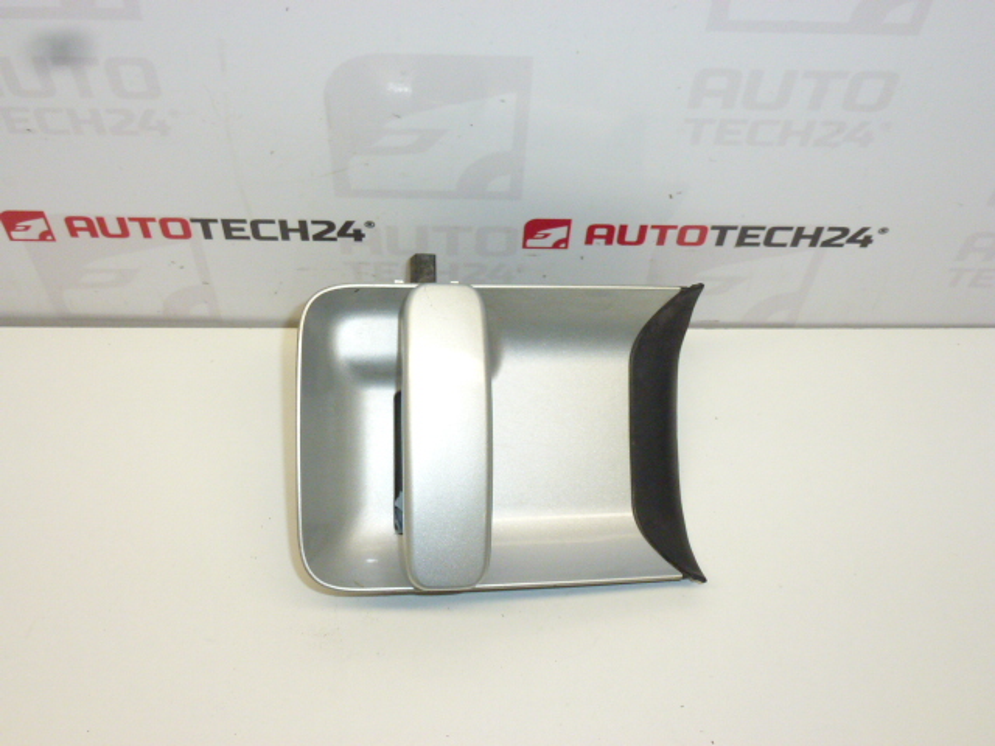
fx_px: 1092
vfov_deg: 37.7
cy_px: 373
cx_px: 498
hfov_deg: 49.0
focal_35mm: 38
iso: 400
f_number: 3.8
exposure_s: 1/400
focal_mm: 6.8
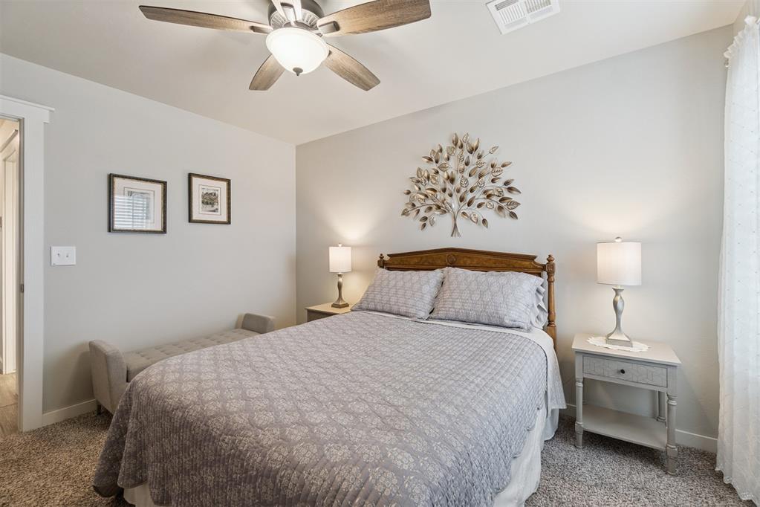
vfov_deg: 77.3
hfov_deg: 100.4
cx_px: 380
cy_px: 254
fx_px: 317
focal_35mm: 15
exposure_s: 1/15
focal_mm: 10
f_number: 6.3
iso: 200
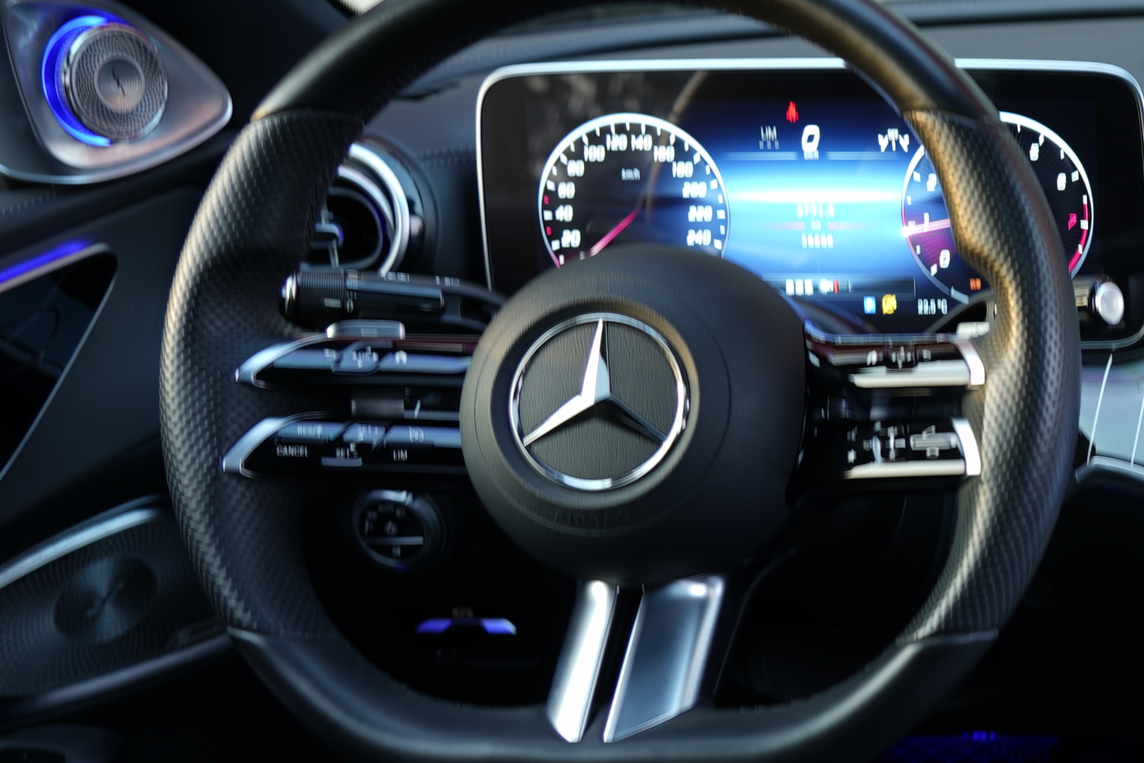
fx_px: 2161
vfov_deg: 20.0
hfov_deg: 25.1
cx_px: 1544
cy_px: 455
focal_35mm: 68
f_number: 4
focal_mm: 24
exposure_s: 1/5
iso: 64
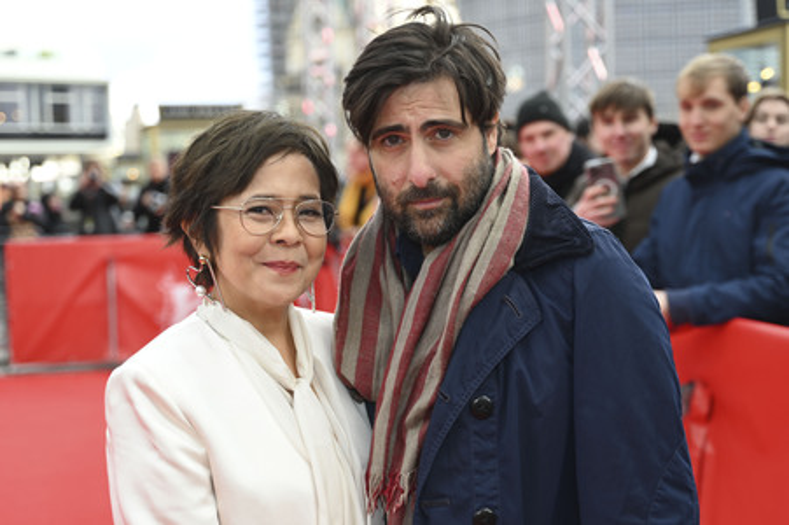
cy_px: 262
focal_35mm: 50
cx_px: 394
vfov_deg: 27.0
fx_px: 1095
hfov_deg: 39.6
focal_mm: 50
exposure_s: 1/160
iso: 160
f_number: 2.8
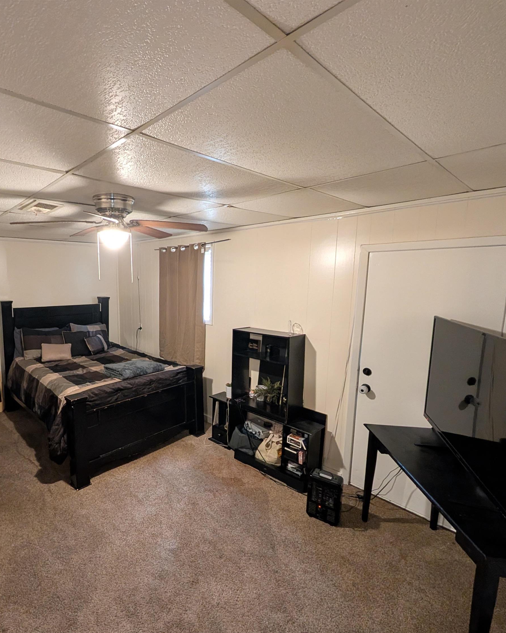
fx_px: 299
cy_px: 325
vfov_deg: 93.1
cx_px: 171
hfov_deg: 77.9
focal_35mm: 16
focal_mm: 2.02
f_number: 1.7
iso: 582
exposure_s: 1/24
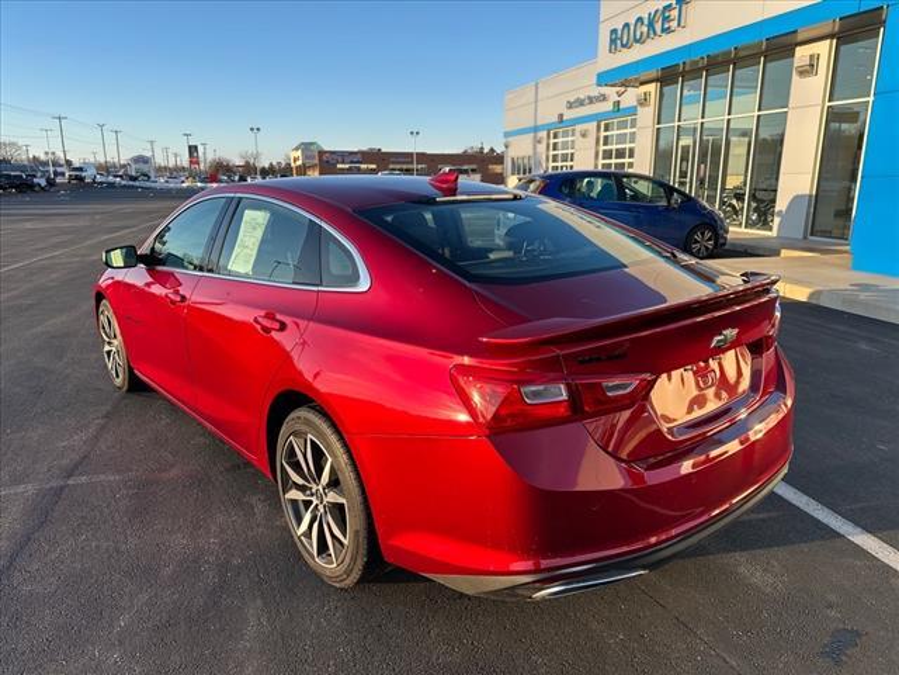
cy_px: 338
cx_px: 450
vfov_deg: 56.8
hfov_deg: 71.6
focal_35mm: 24
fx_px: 623
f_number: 1.78
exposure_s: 1/980
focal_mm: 6.86
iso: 80
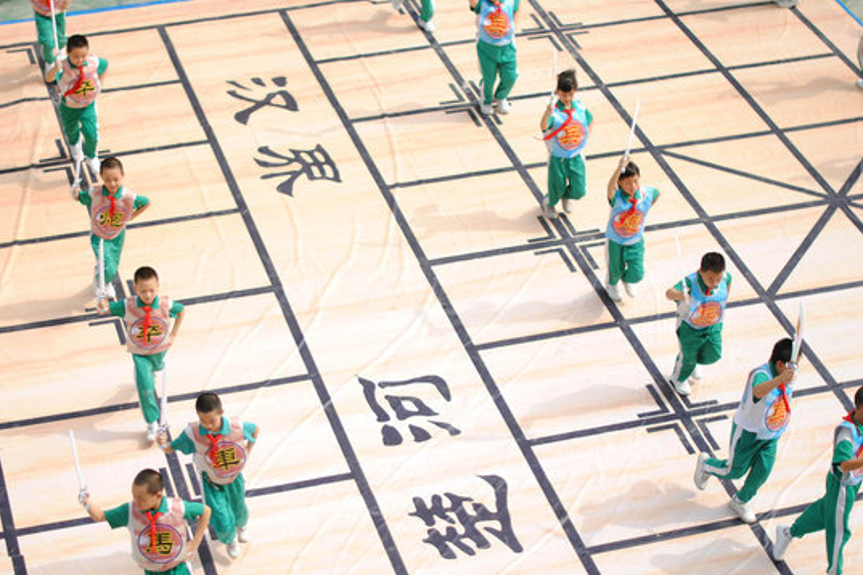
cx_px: 384
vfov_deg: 16.3
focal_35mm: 84
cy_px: 284
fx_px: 2014
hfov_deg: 24.2
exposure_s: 1/4000
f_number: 1.4
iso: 100
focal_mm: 50
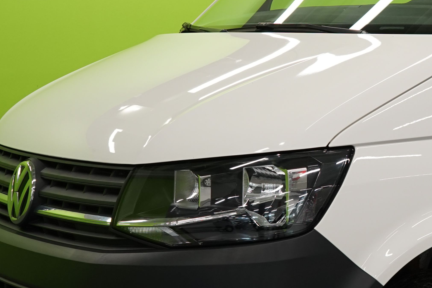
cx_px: 504
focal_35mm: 98
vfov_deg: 14.0
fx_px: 1176
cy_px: 155
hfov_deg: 19.7
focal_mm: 33
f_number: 7.1
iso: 500
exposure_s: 1/40
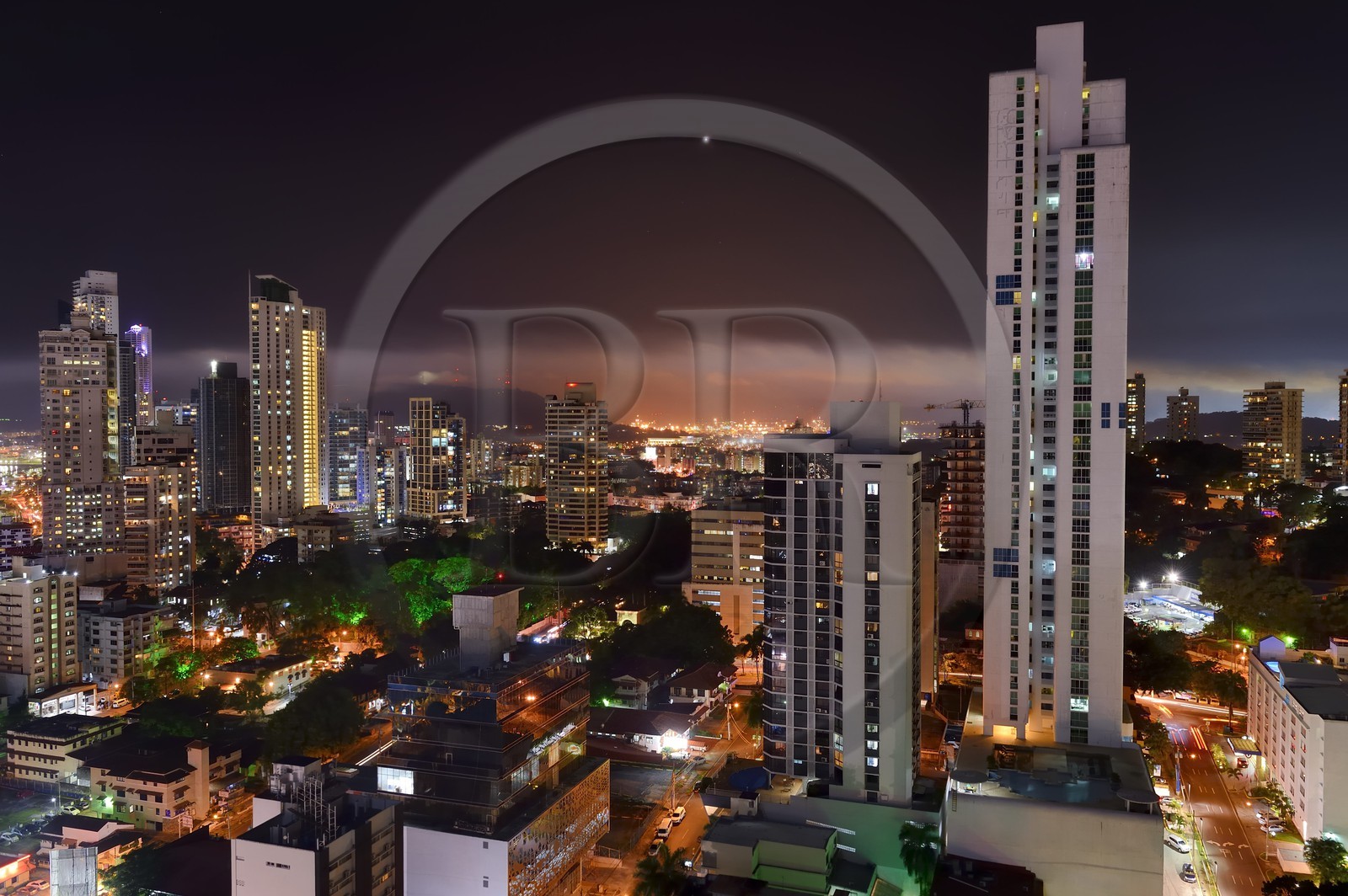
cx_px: 674
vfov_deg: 46.3
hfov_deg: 65.5
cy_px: 448
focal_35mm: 28
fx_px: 1048
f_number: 6.3
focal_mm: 28
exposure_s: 4
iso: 400
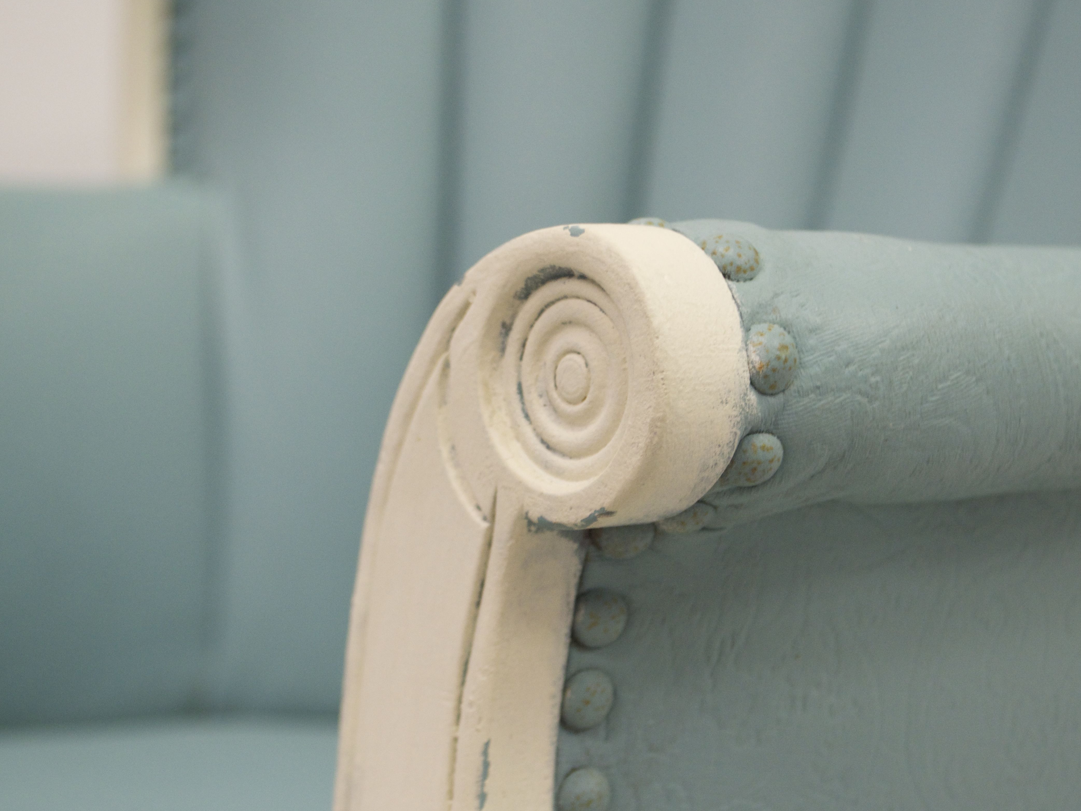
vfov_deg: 18.6
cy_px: 500
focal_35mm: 79
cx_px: 618
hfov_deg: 24.7
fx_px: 2467
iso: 560
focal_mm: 38
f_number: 5
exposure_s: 1/15
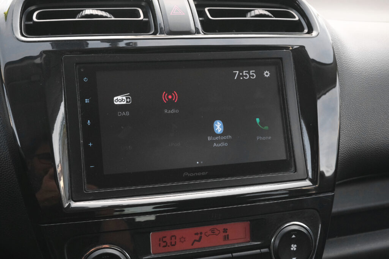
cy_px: 130
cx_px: 194
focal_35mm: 48
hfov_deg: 41.1
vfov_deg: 28.1
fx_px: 519
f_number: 9
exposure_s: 1/200
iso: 2000
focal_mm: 32.3
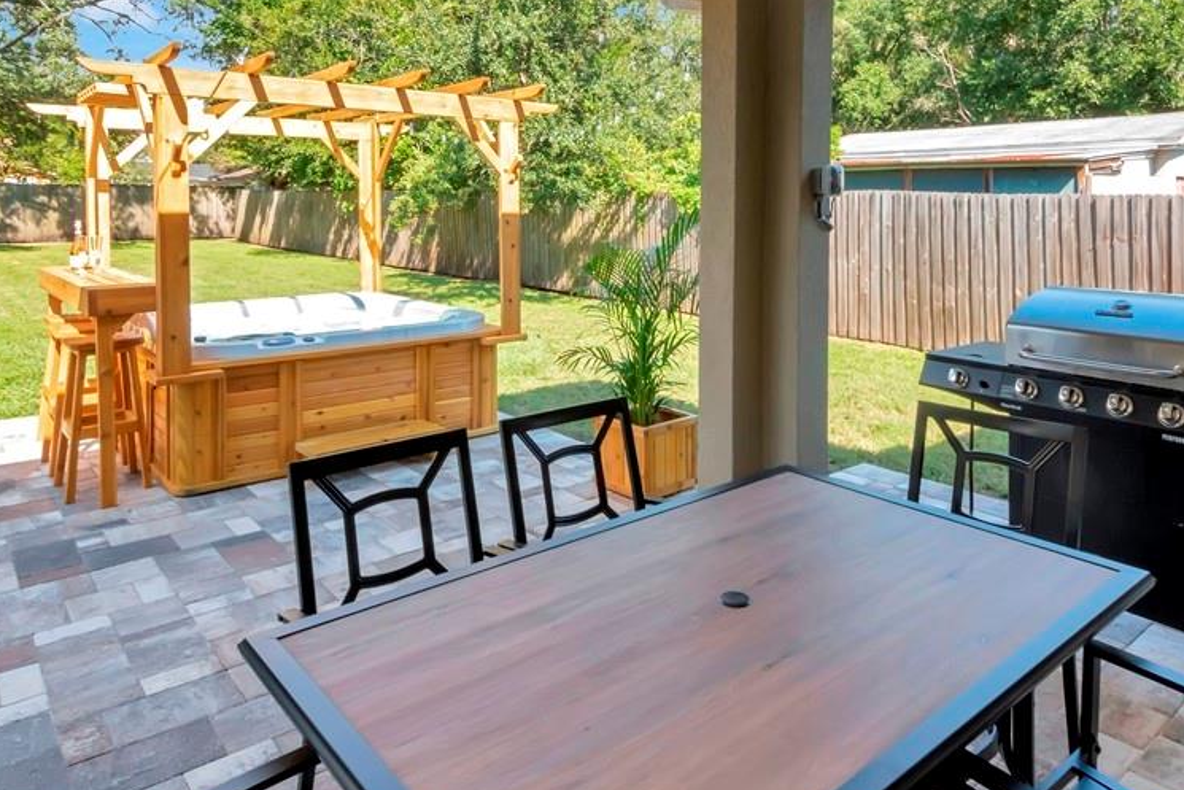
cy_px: 360
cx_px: 626
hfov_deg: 76.8
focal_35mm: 23
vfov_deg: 55.7
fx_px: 746
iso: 640
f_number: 11
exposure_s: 1/80
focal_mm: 11
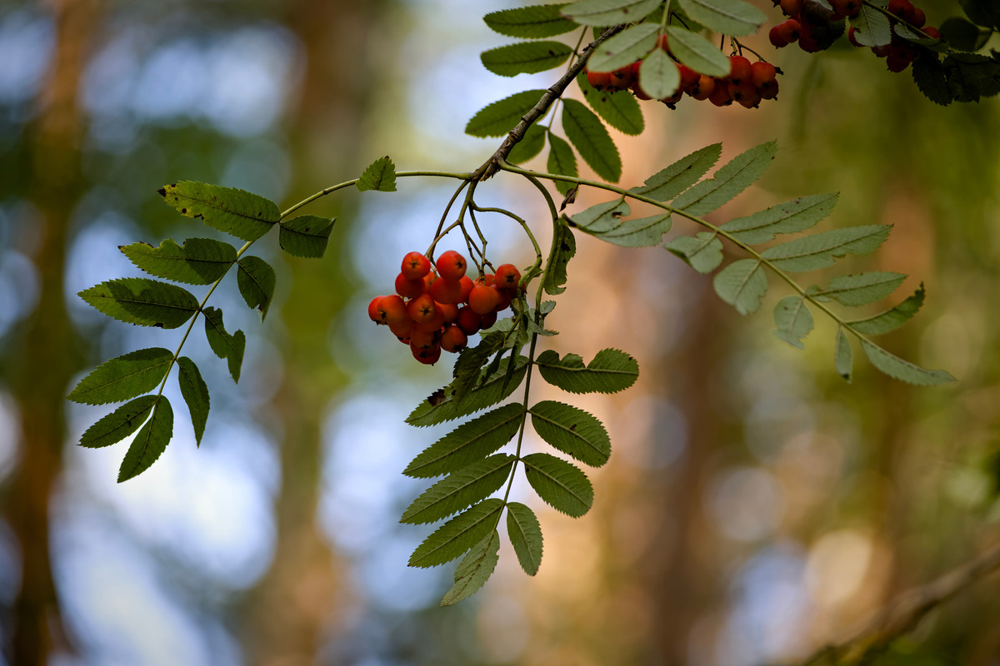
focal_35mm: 218
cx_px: 500
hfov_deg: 9.5
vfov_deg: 6.3
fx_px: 6041
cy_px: 333
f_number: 5.3
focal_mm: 145
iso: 320
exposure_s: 1/250
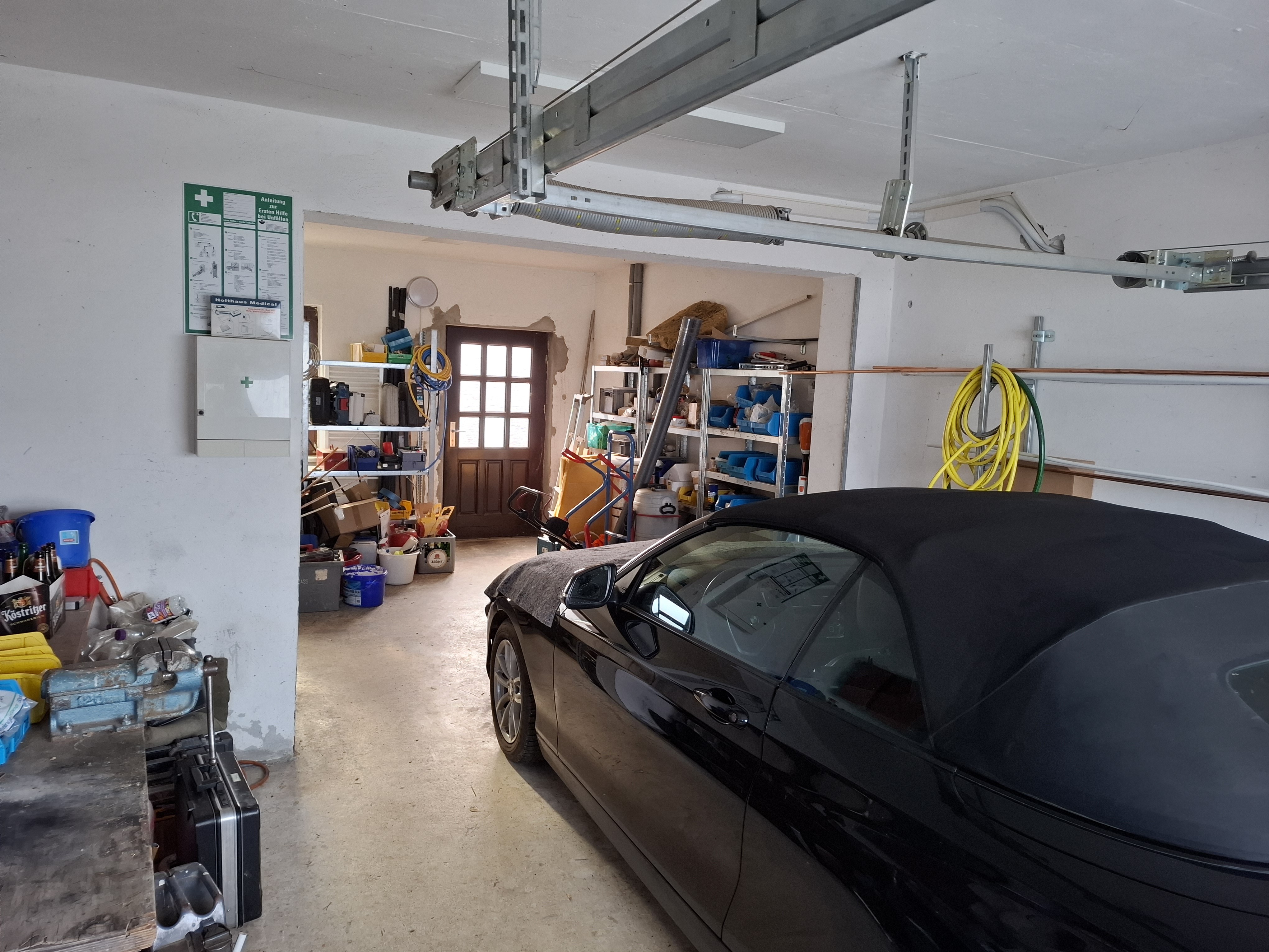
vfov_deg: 58.9
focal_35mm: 23
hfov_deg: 73.9
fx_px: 843
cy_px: 476
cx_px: 634
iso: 250
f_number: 1.8
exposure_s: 1/40
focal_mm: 5.54
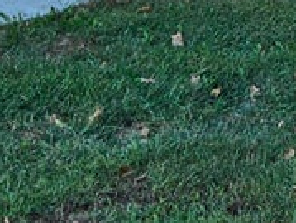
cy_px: -317
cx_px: 408
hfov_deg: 11.0
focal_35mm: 175
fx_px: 1499
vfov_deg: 7.9
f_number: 1.8
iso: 25
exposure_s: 1/299
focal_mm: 5.4
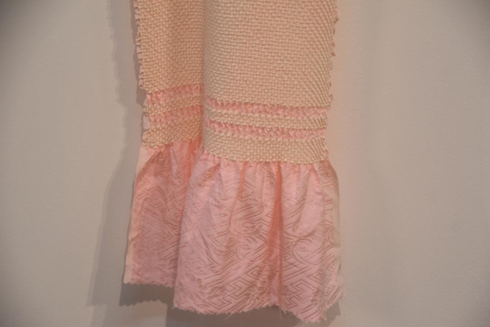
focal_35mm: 135
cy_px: 164
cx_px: 245
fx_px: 1838
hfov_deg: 15.2
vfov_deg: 10.2
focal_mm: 90
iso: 560
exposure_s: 1/60
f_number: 5.6
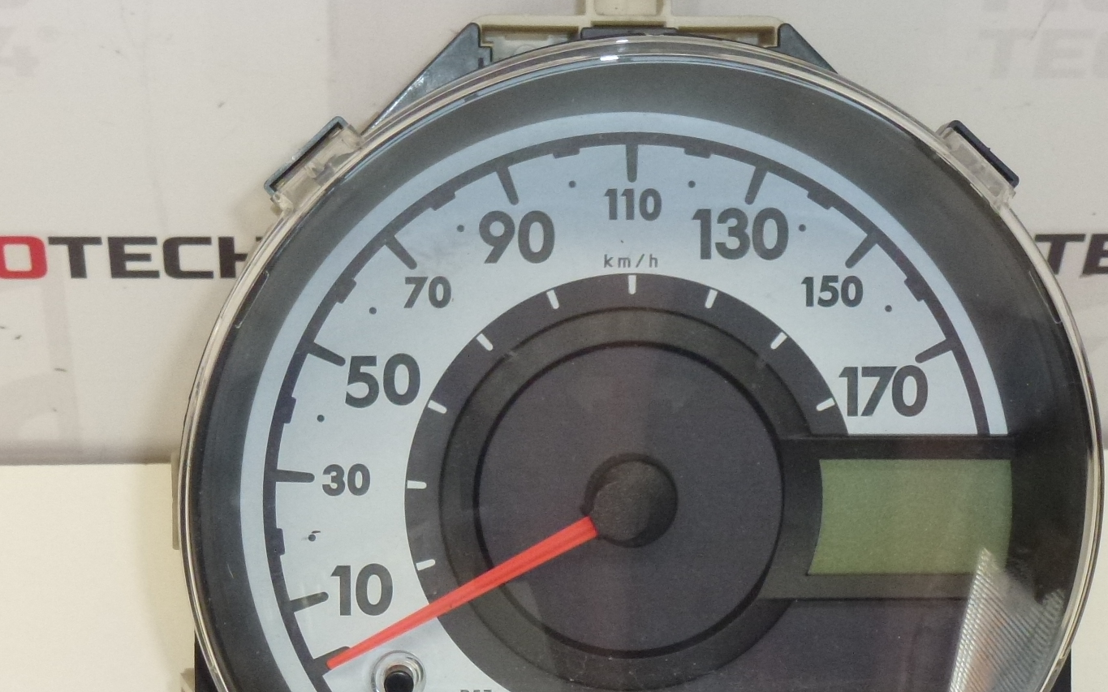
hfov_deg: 21.4
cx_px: 625
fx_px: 2929
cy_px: 447
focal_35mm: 97
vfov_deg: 13.5
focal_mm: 10.9
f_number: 4.5
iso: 400
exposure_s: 1/160
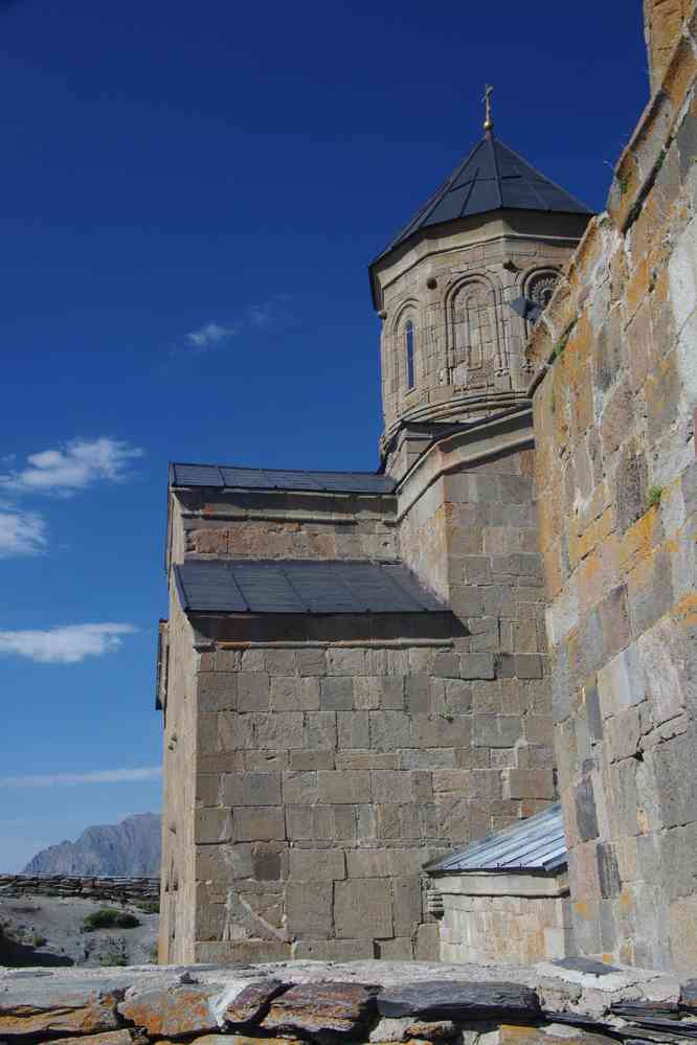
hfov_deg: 33.1
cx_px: 348
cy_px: 522
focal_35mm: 40
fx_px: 1172
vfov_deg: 48.1
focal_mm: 26.9
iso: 200
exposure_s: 1/80
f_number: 11
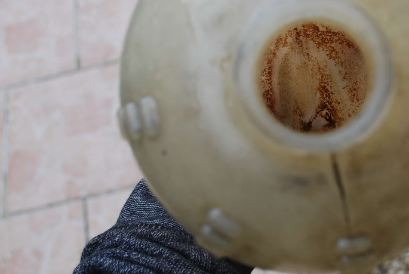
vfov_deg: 19.9
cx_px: 320
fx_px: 774
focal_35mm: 68
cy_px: 71
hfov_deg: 29.0
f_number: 5.6
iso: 200
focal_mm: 26
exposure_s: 1/125
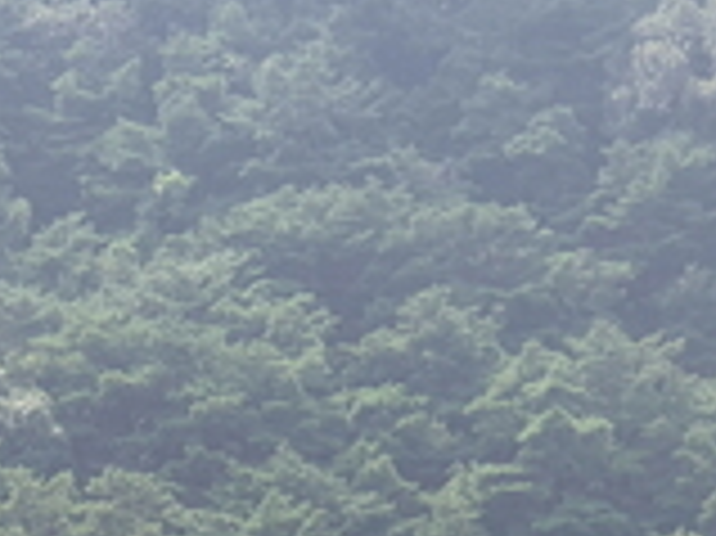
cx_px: -504
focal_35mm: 209
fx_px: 4320
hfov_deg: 9.1
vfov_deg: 6.9
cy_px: 1036
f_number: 2.4
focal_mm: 6
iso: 25
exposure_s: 1/228
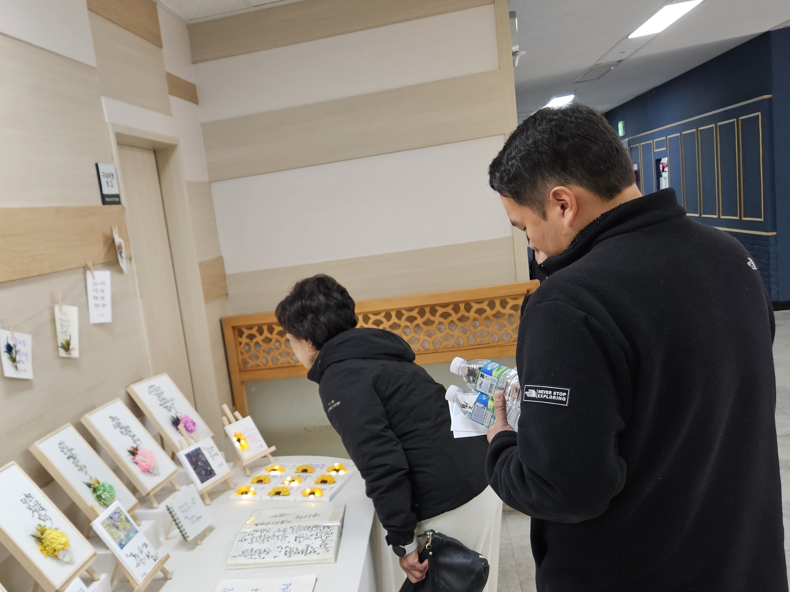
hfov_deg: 50.5
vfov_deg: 39.4
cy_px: 373
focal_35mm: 36
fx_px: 822
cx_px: 266
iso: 160
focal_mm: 5.4
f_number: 1.8
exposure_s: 1/120
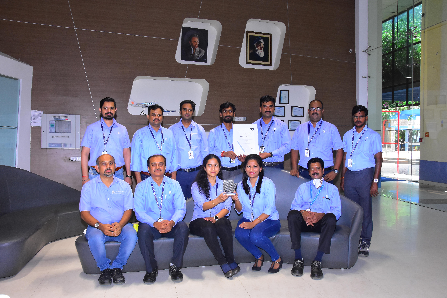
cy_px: 149
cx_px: 224
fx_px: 391
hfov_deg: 59.5
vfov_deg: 41.7
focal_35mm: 32
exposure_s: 1/125
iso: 1600
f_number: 6.3
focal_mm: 21
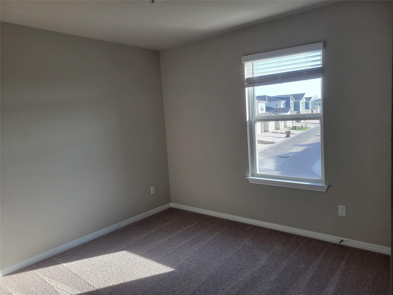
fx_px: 295
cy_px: 148
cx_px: 196
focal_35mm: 26
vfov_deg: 53.1
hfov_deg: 67.3
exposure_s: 1/215
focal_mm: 5.4
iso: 40
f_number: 1.8
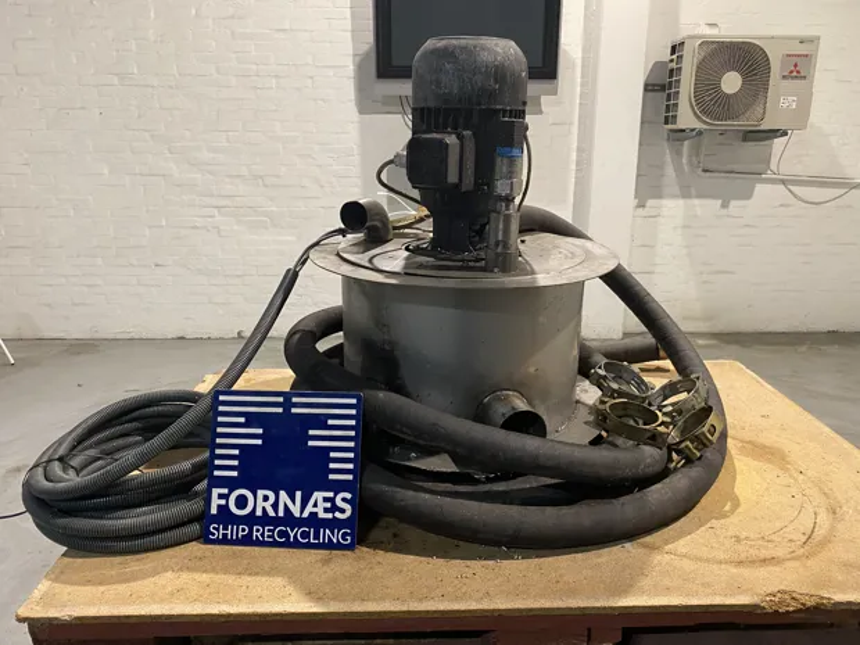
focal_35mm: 26
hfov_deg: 67.3
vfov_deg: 53.1
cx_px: 430
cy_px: 322
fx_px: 646
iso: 320
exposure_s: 1/50
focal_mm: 4.25
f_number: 1.8
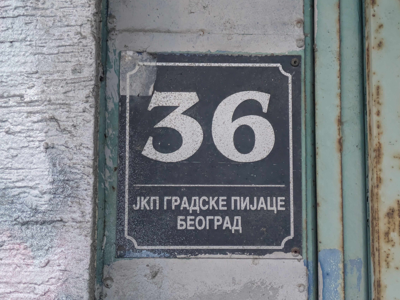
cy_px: 147
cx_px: 191
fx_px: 659
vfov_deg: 25.7
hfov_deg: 33.8
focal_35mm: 57
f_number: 1.89
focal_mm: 5.43
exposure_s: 1/100
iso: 689
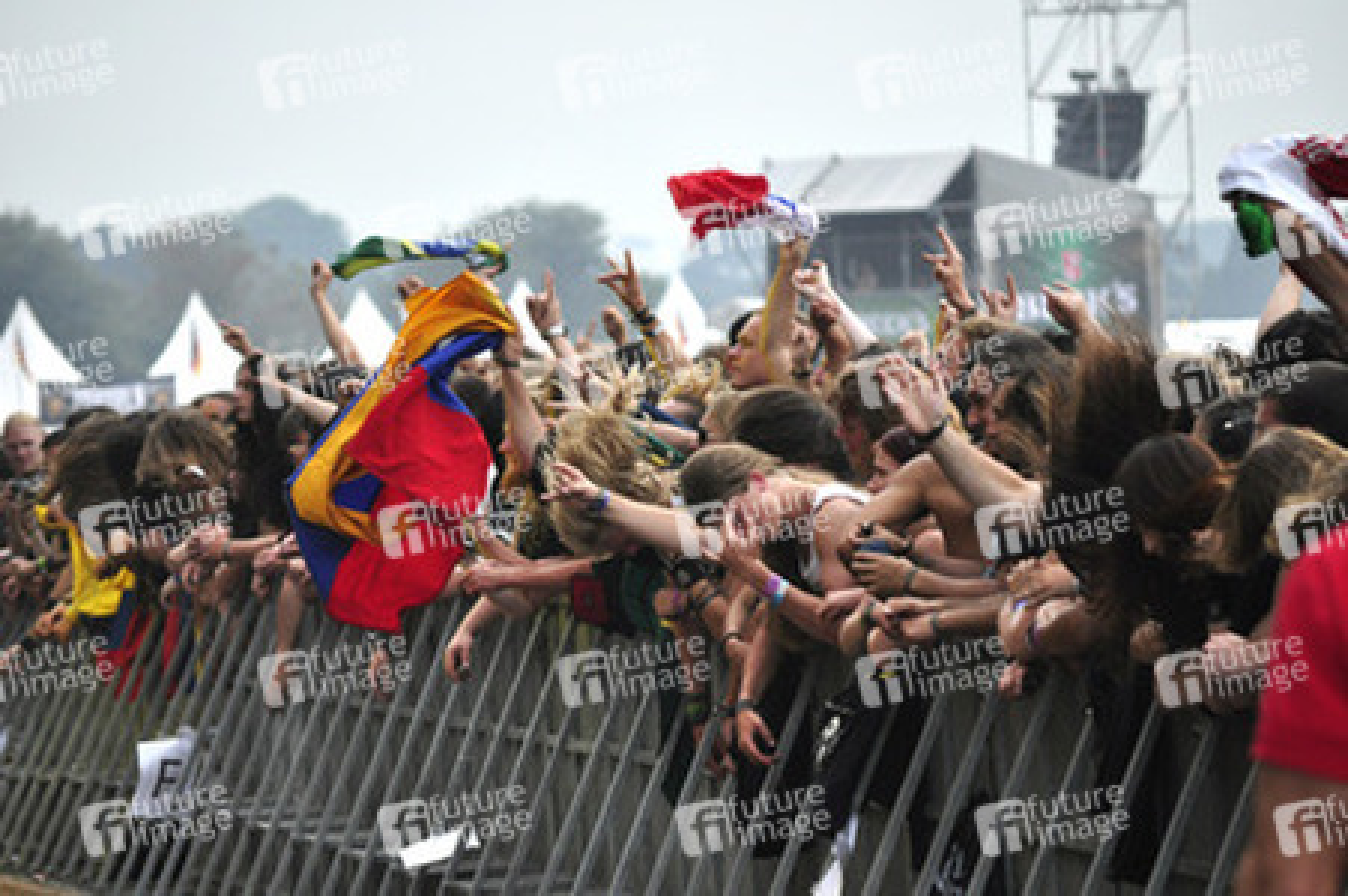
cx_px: 674
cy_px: 448
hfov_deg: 7.6
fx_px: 10102
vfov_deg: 5.1
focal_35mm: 270
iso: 800
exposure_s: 1/640
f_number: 5.6
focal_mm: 180
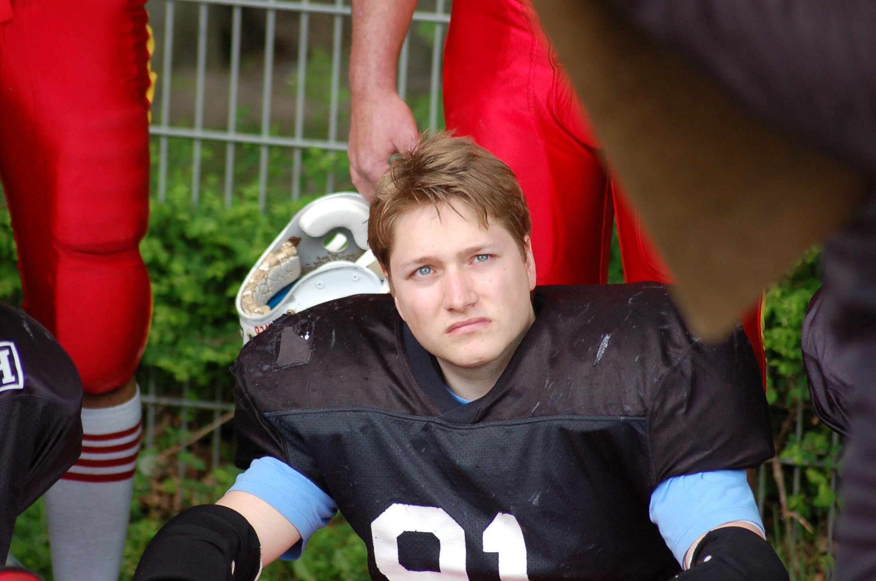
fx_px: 6193
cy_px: 290
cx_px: 438
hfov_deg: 8.1
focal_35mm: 255
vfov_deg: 5.4
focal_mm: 170
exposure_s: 1/500
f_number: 4.8
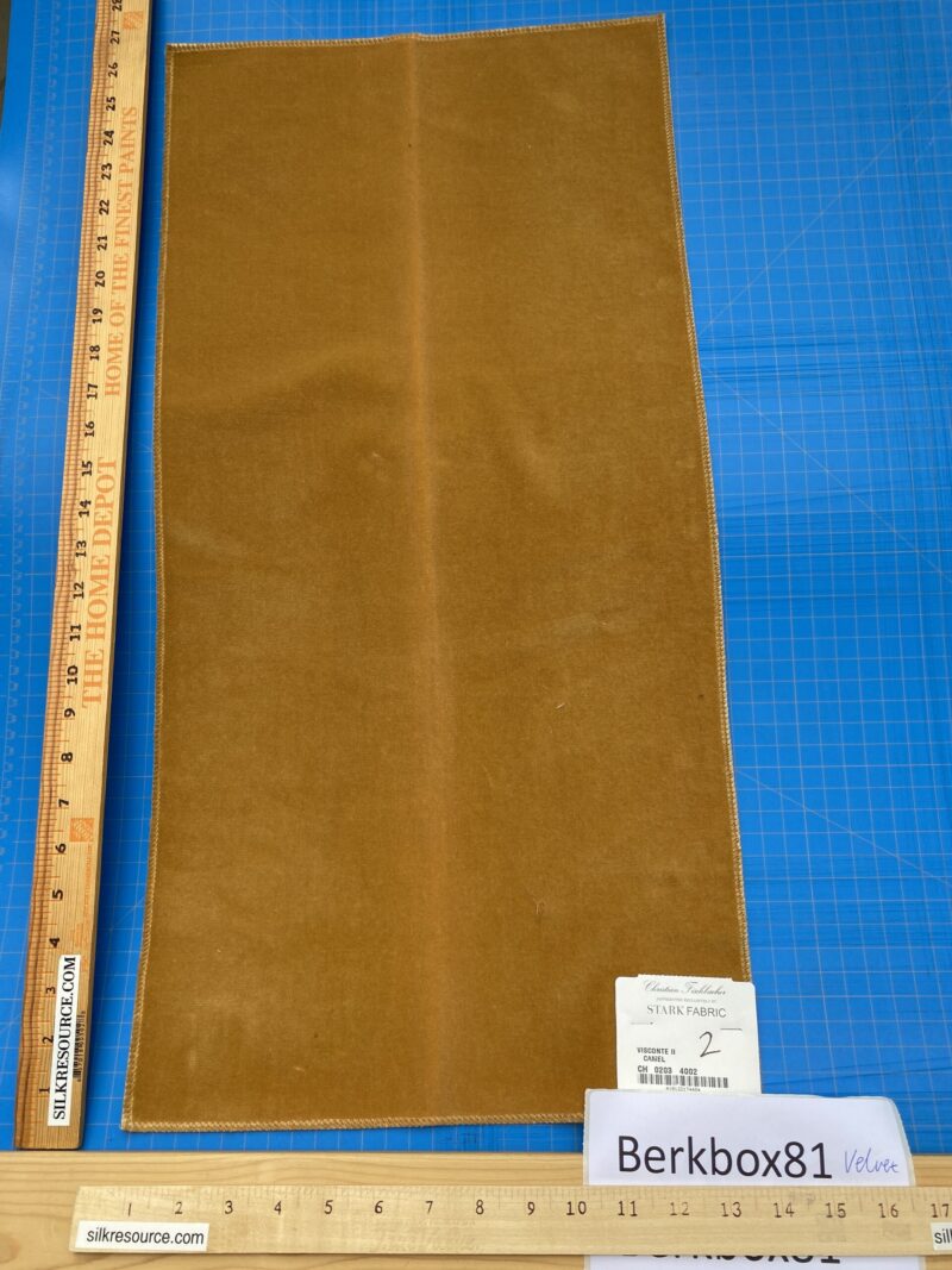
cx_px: 476
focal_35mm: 26
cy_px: 635
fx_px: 954
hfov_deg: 53.1
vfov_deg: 67.3
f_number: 1.8
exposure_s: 1/358
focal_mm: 4.25
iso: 32
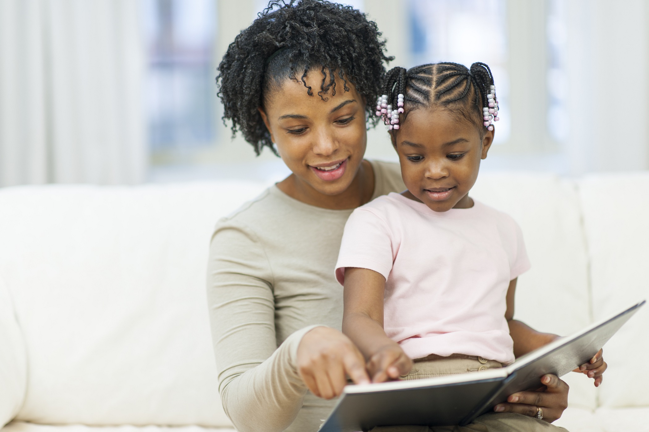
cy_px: 216
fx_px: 1532
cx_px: 324
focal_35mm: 85
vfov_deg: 16.1
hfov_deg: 23.9
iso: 100
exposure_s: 1/200
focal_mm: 85
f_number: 1.4
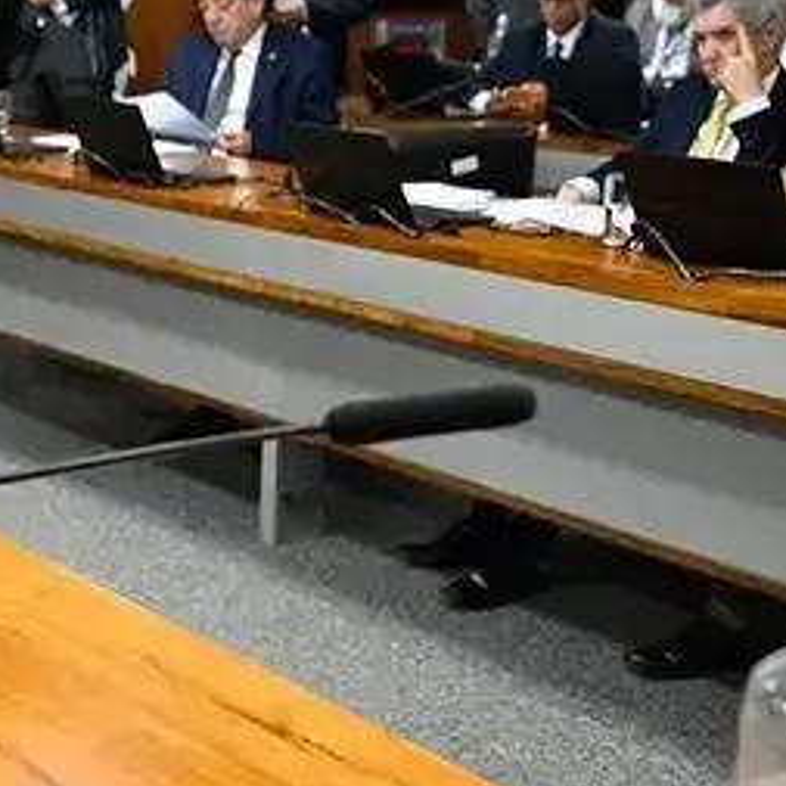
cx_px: -90
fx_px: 1887
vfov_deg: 23.5
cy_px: 357
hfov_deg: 22.2
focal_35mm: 73
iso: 2000
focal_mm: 25.5
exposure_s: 1/160
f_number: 2.8
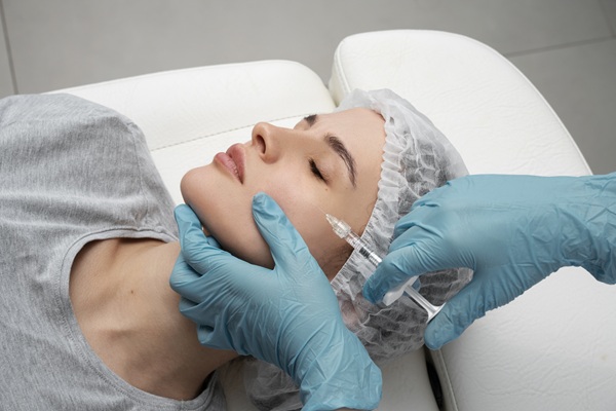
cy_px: 206
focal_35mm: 55
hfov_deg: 36.2
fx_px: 941
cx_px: 308
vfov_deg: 24.6
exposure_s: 1/125
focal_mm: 55
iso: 500
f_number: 8
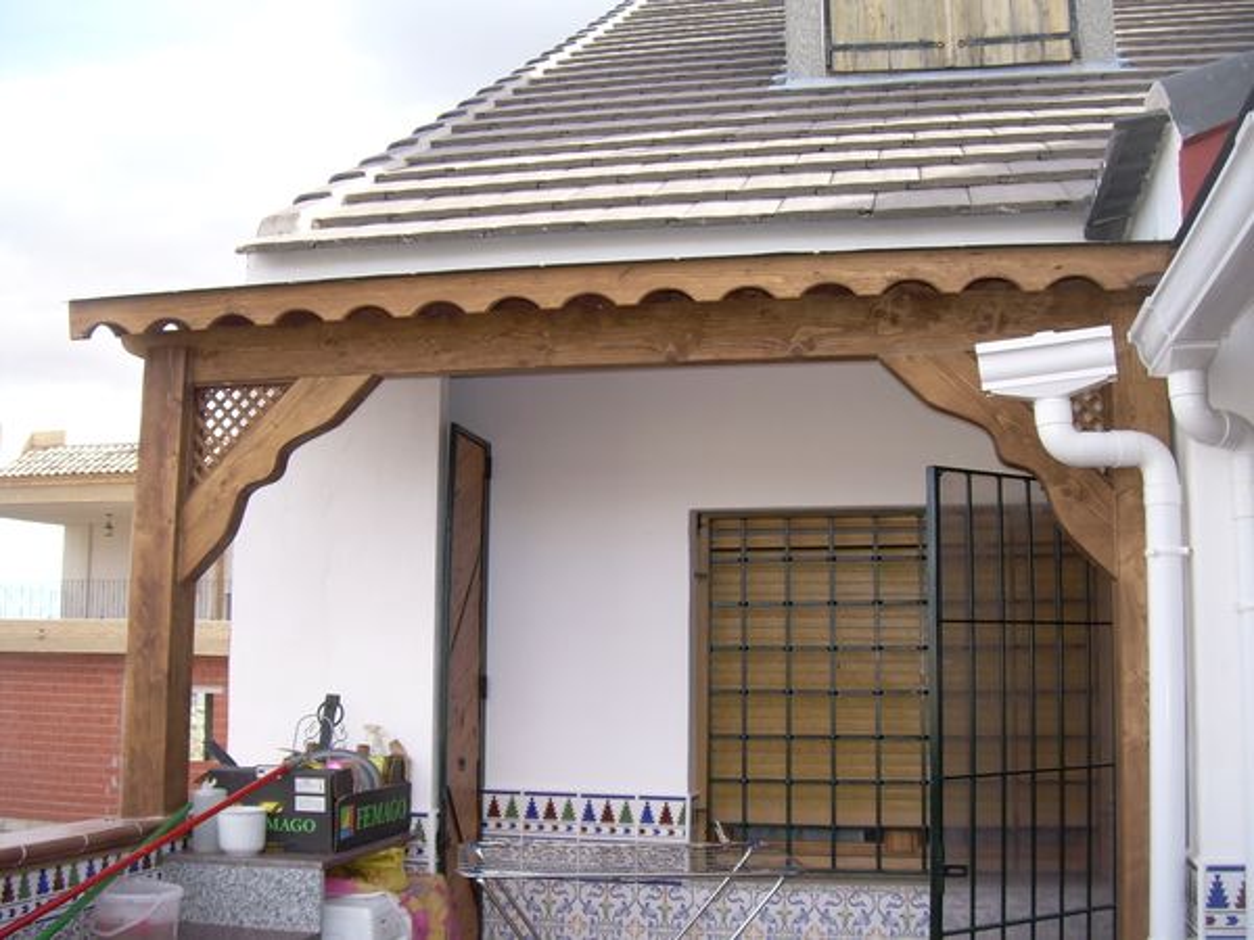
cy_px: 470
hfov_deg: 49.0
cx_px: 627
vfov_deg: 37.7
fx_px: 1377
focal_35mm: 38
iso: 50
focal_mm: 6.3
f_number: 2.8
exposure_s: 1/250
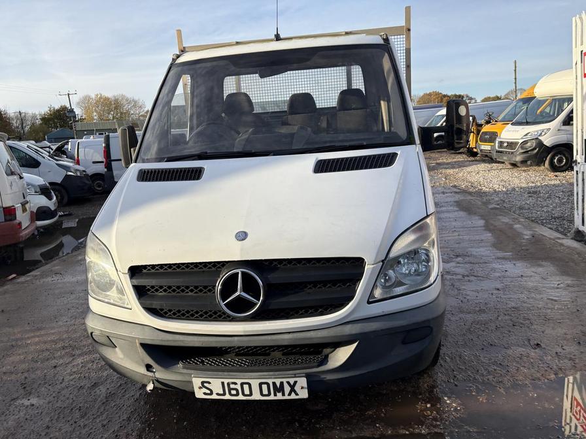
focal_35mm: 26
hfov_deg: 67.3
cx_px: 293
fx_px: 440
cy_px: 220
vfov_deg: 53.1
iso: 50
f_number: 1.6
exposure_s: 1/1484
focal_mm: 5.96
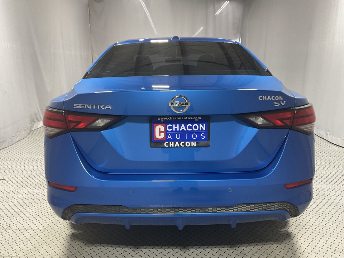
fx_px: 288
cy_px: 129
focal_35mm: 29
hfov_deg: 61.7
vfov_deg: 48.2
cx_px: 172
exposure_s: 1/60
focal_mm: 3
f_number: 1.8
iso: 80
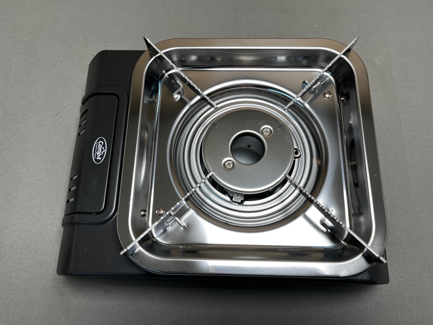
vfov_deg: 53.1
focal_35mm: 26
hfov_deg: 67.3
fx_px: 325
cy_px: 162
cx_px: 216
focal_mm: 5.1
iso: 40
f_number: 1.6
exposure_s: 1/190
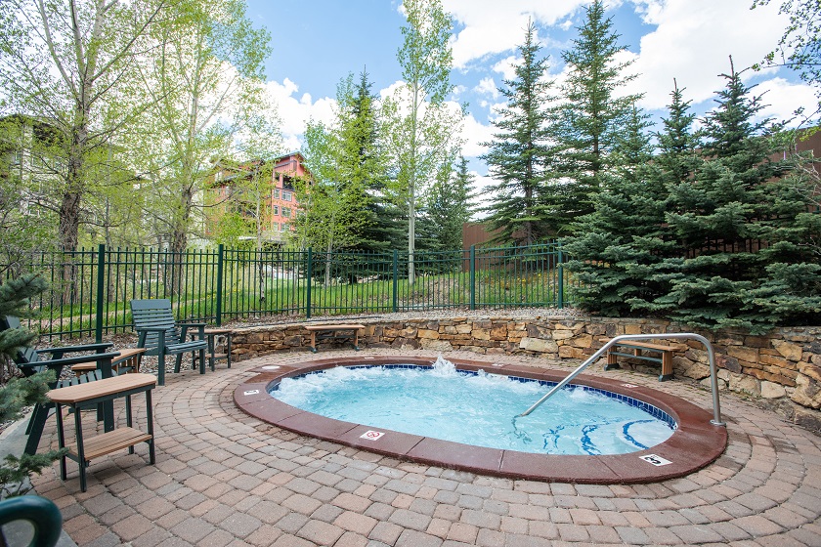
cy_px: 274
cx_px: 410
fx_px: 388
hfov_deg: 93.3
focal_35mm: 17
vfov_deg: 70.4
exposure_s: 1/350
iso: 400
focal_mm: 17
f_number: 5.6
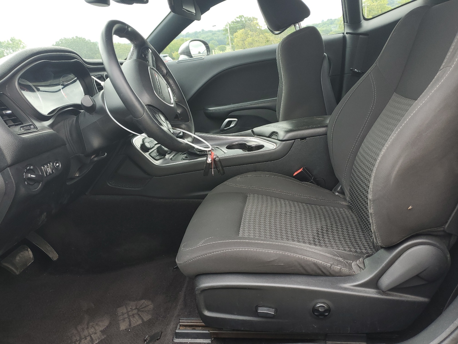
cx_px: 229
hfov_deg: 67.3
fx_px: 344
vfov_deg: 53.1
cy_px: 172
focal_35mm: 26
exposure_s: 1/233
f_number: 1.5
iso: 50
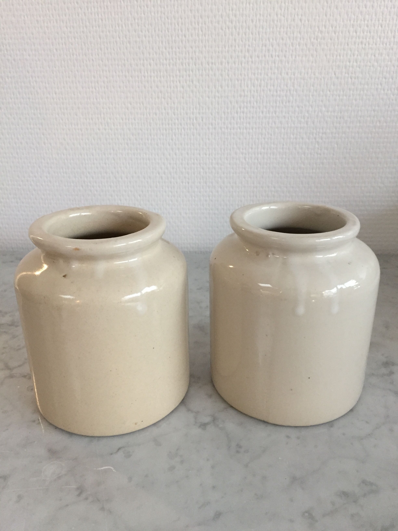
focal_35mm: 29
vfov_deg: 61.7
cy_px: 266
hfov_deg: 48.2
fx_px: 445
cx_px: 199
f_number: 2.2
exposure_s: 1/33
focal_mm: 4.15
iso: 200
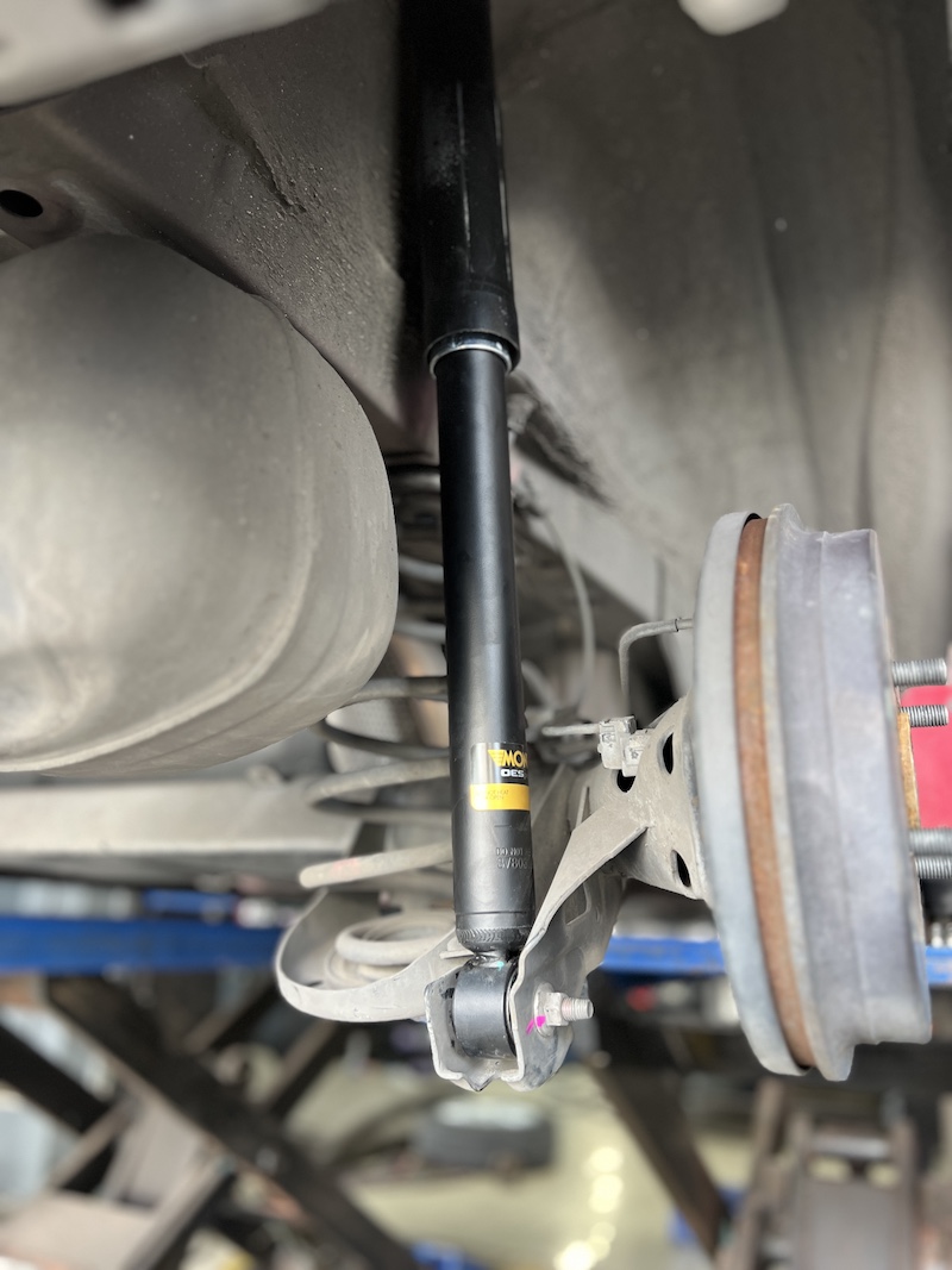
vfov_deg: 67.3
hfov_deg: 53.1
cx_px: 476
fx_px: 954
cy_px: 635
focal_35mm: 26
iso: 125
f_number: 1.5
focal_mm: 5.7
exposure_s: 1/50
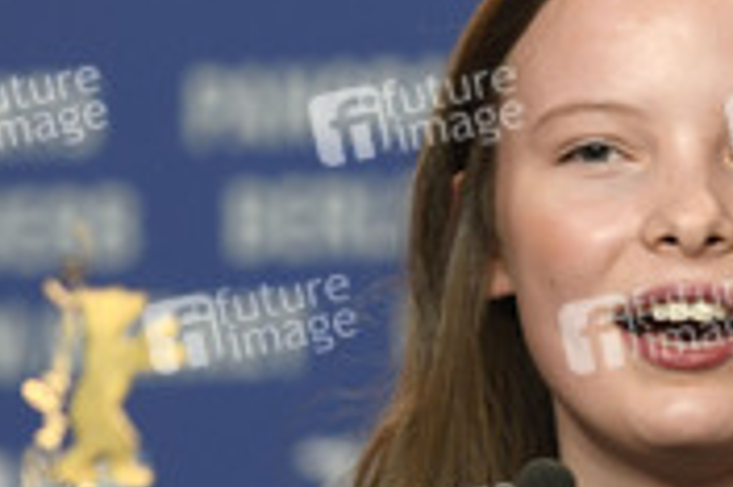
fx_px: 7018
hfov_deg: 6.0
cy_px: 429
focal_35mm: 345
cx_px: 723
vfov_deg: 4.0
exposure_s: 1/200
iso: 1250
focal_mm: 135
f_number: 3.5
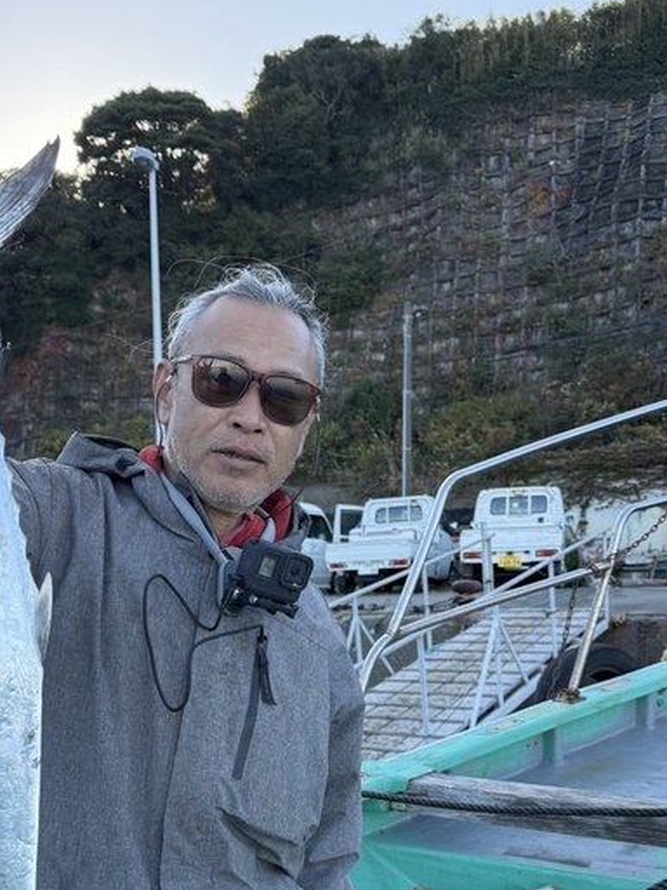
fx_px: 1028
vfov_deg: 44.9
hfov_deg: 35.6
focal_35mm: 40
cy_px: 688
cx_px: 221
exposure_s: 1/840
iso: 100
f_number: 1.78
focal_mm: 6.76
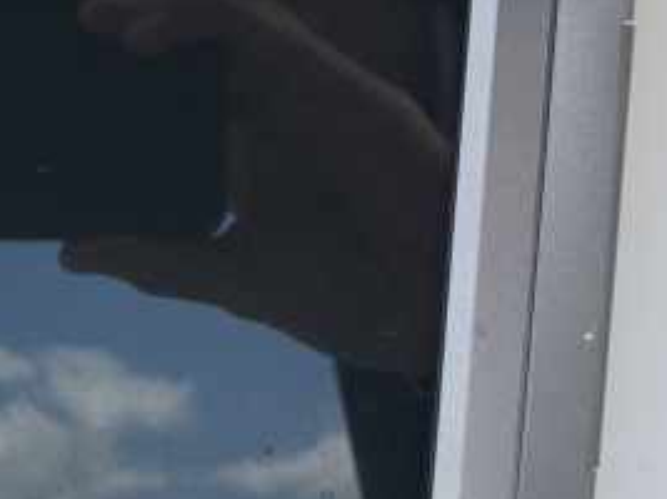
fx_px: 1676
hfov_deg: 20.7
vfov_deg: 16.9
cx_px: -182
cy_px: 142
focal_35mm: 87
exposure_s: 1/514
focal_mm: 4.15
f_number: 2.2
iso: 32
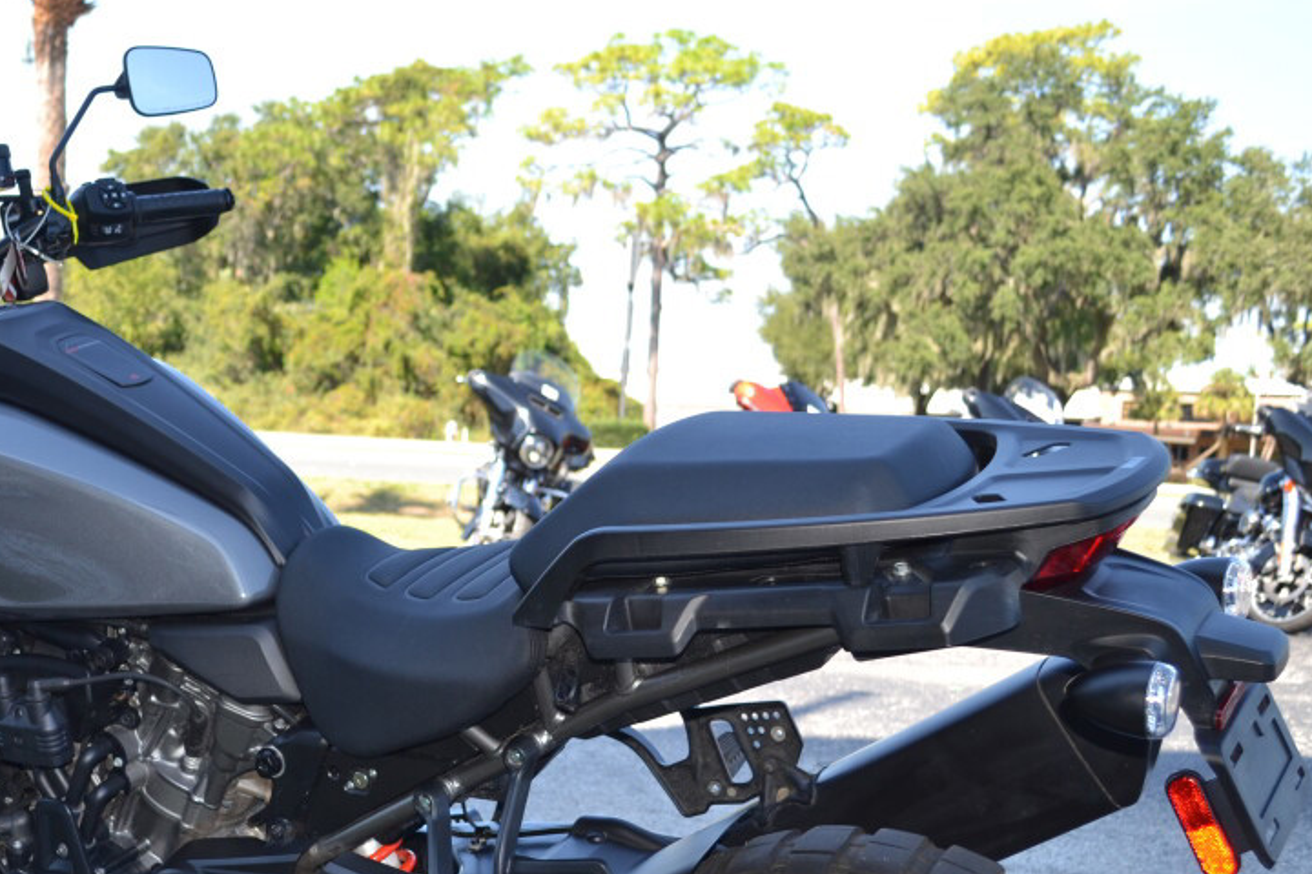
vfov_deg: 26.5
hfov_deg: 38.9
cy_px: 703
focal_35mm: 50
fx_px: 1822
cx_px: 384
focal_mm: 20
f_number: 4
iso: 100
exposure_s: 1/200
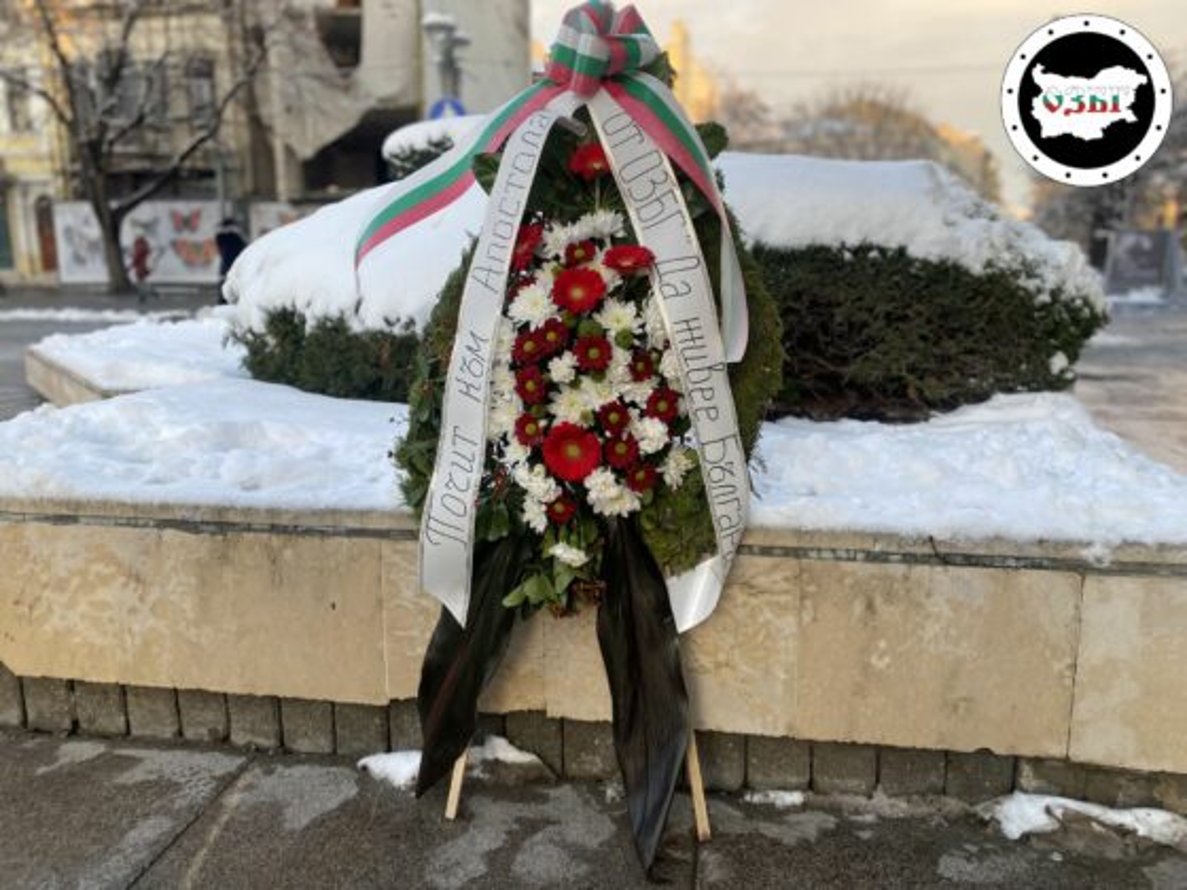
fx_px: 892
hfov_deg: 67.3
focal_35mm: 26
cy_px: 445
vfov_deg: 53.1
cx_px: 594
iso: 32
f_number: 1.8
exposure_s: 1/178
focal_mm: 4.25
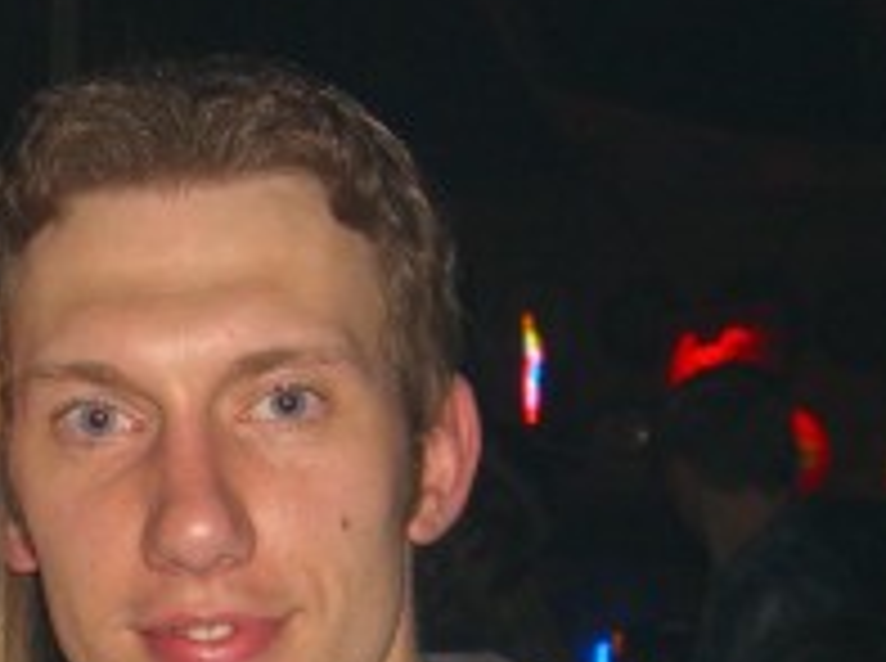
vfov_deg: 12.5
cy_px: 725
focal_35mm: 116
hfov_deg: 16.5
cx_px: -72
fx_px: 2964
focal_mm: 7.9
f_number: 2.8
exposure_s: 1/60
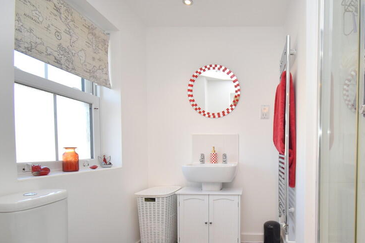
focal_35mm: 21
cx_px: 246
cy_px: 162
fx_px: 213
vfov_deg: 58.2
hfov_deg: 78.3
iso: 400
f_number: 5
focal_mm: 10
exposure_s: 1/200
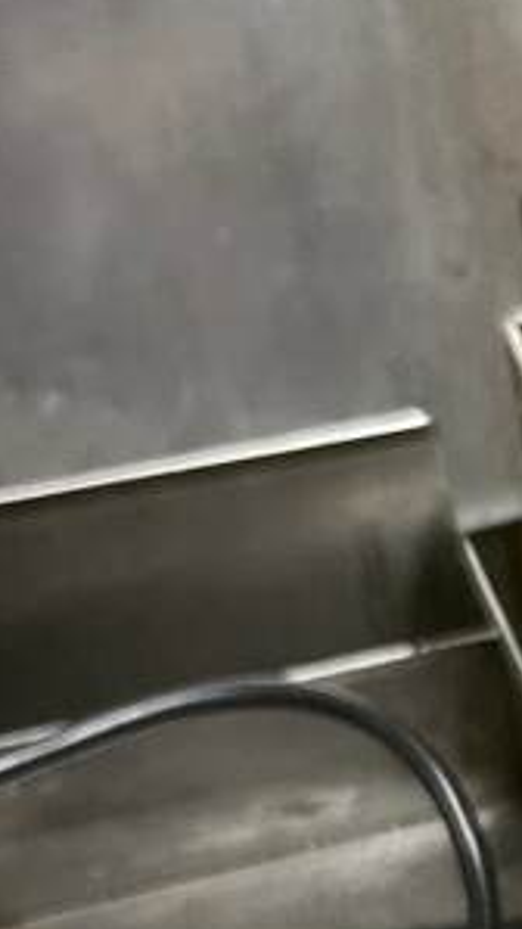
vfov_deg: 26.0
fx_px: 1896
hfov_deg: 14.0
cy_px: 943
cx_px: 935
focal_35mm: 77
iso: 250
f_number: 1.6
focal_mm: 5.1
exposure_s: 1/60
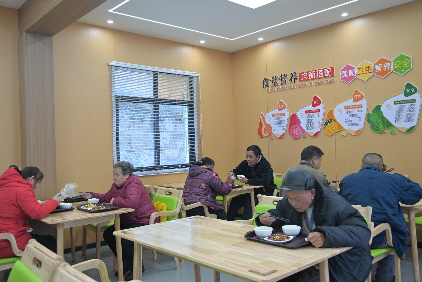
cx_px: 211
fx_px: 375
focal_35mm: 32
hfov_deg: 58.7
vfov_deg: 41.1
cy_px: 141
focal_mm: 32
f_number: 4.8
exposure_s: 1/30
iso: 250
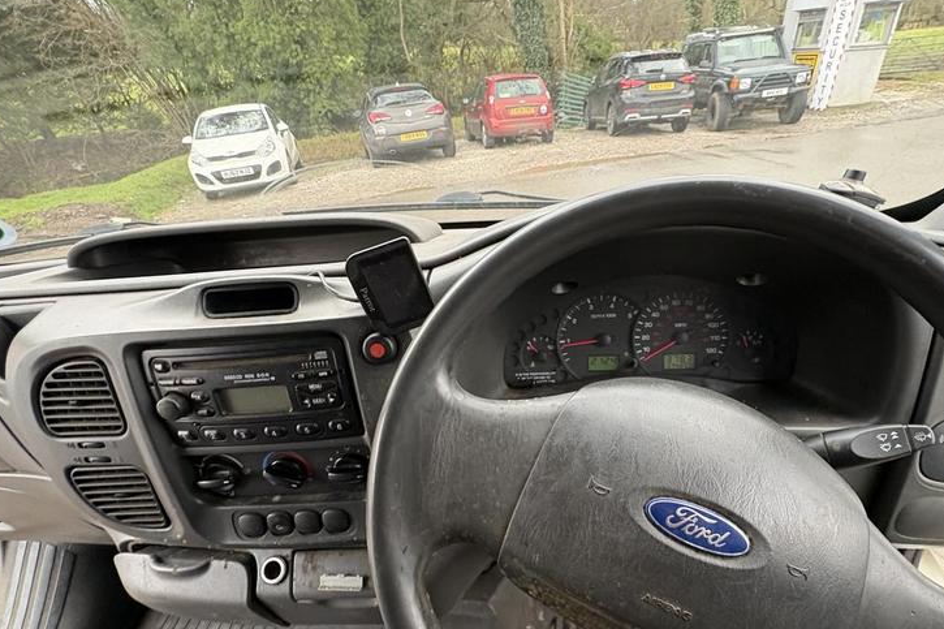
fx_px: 472
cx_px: 526
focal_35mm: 18
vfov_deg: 66.2
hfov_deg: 89.6
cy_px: 400
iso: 250
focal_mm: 2.22
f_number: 2.2
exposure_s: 1/60
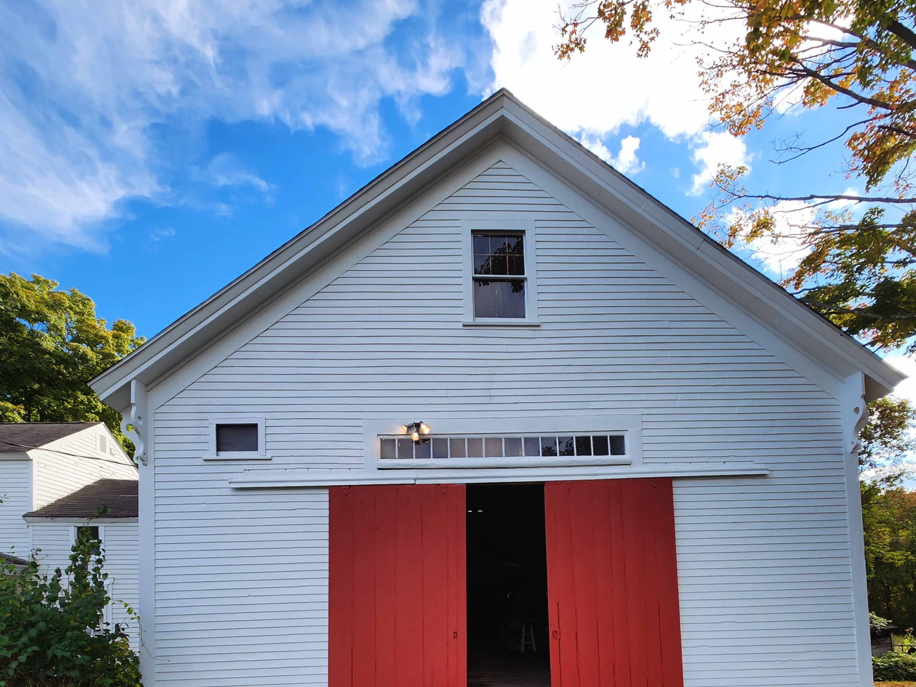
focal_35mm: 18
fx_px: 476
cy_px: 580
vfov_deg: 63.2
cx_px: 468
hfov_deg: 87.7
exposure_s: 1/1087
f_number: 2.2
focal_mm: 2.2
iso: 50
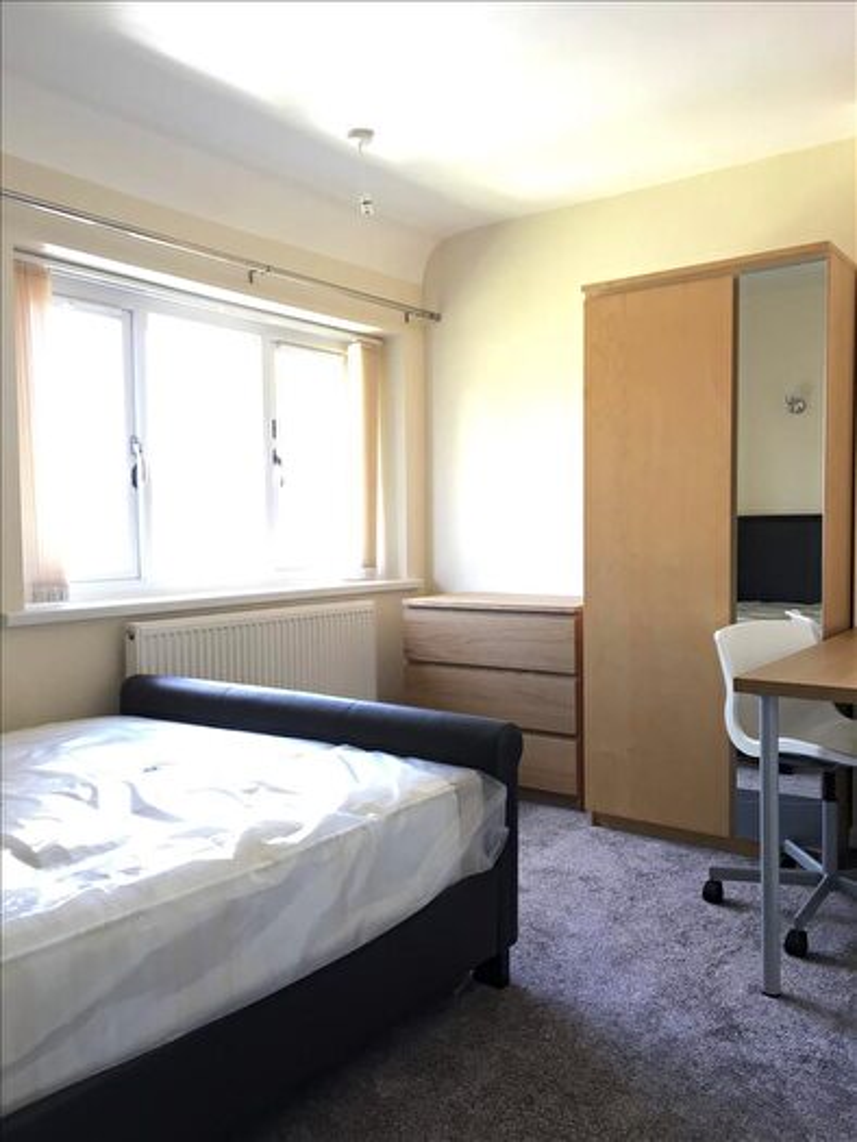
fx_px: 957
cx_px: 428
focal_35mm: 29
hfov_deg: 48.2
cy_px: 571
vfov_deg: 61.6
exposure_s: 1/33
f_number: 2.2
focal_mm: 4.15
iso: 80
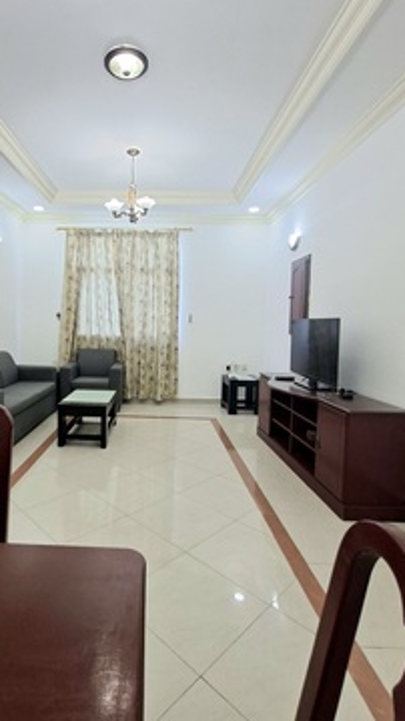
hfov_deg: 59.6
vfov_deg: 92.7
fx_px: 344
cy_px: 347
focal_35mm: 18
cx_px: 137
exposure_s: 1/50
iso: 125
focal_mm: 1.74
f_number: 2.2
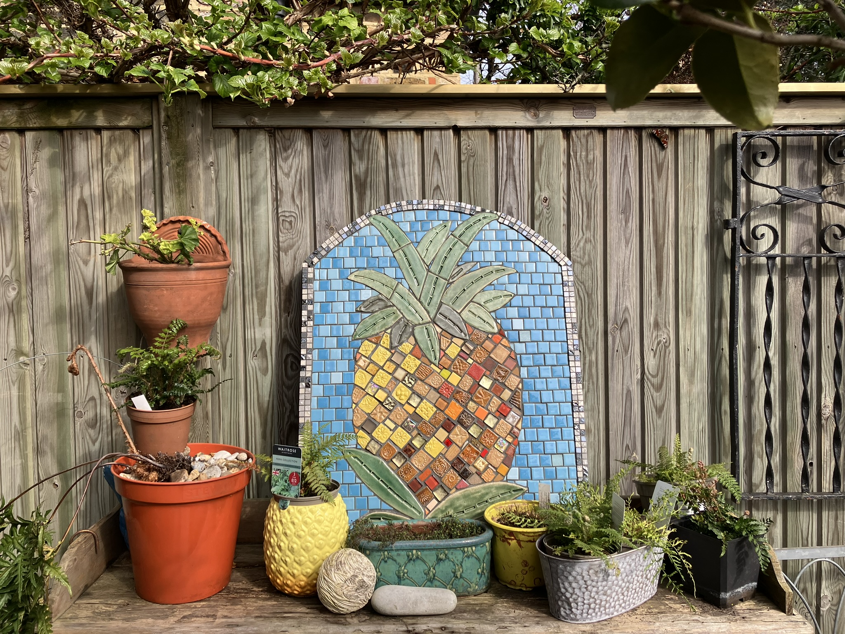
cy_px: 317
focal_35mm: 28
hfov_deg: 63.4
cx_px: 422
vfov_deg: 49.7
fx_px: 683
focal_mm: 3.99
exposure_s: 1/1156
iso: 32
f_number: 1.8
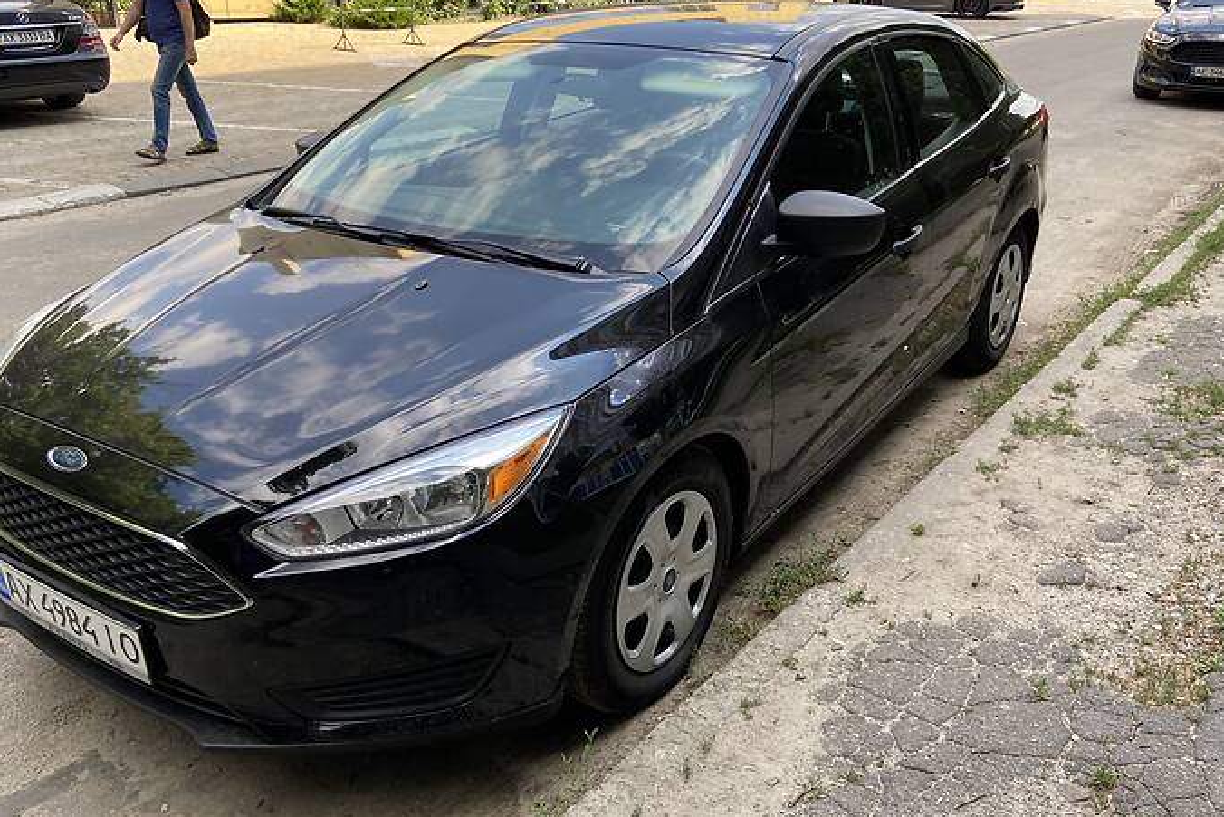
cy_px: 408
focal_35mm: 32
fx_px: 1088
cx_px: 576
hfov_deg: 58.7
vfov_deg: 41.1
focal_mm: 4.2
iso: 32
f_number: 1.8
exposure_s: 1/400
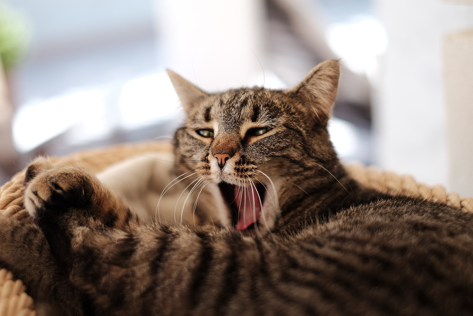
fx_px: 696
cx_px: 236
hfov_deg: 37.5
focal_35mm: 53
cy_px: 158
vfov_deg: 25.5
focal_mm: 35
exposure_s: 1/550
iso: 200
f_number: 1.4
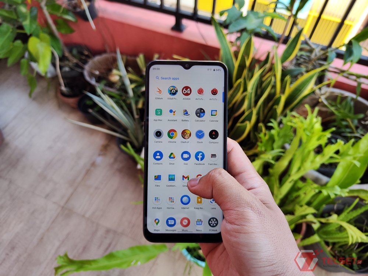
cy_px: 138
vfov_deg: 56.8
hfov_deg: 71.6
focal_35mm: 24
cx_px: 184
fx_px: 255
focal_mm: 5.59
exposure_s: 1/174
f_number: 1.88
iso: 50
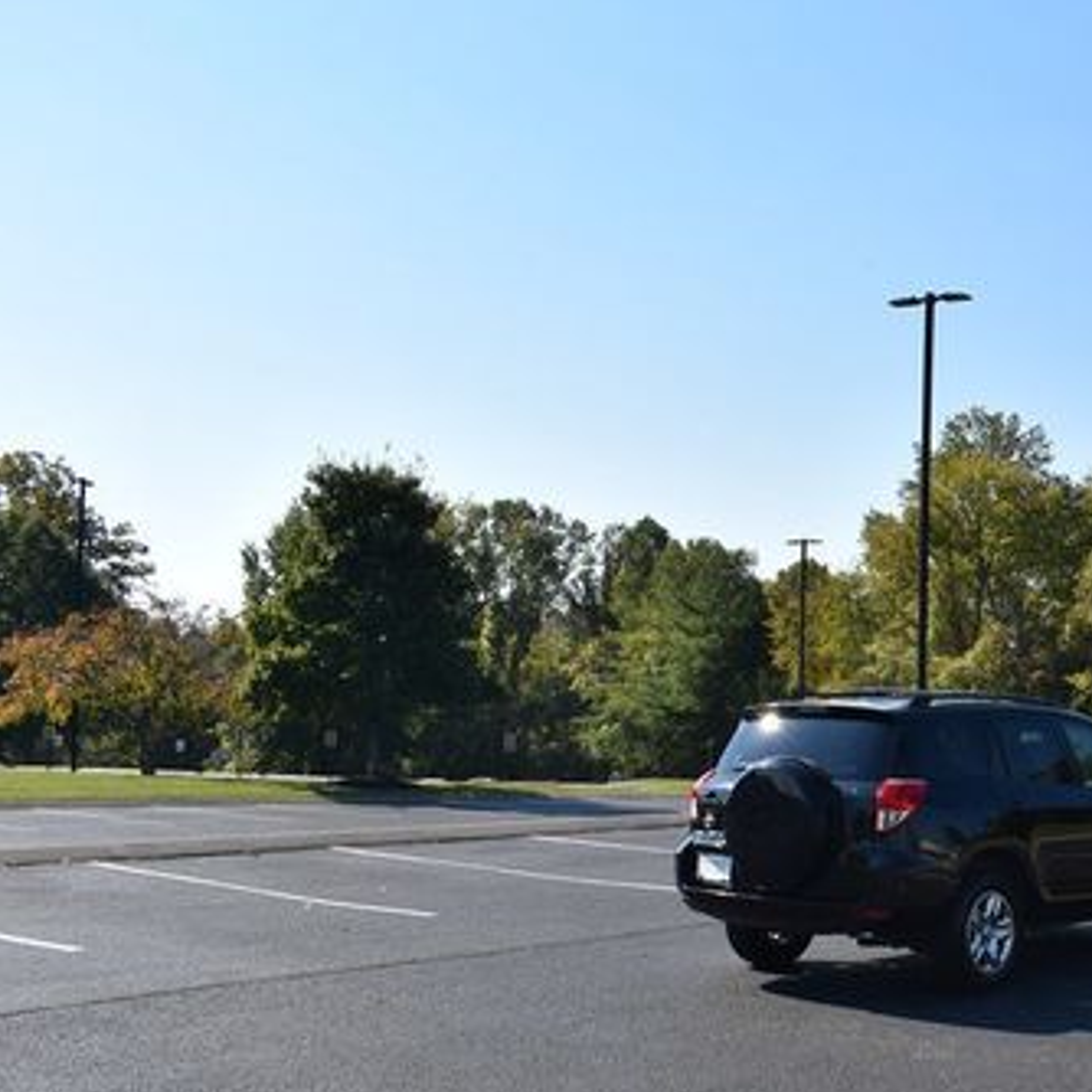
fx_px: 1570
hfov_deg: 35.4
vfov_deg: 38.3
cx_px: 1040
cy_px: 610
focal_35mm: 44
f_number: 8
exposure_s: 1/250
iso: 100
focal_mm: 18
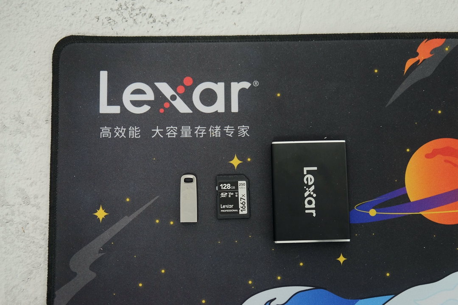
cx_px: 229
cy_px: 152
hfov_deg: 36.9
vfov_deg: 25.1
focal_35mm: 54
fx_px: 687
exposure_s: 1/42
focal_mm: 35.8
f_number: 3.6
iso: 500
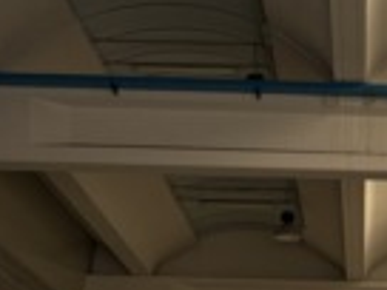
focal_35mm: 130
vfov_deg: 10.7
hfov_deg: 14.6
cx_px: 478
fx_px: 1453
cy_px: 512
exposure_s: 1/400
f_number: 1.6
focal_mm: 5.96
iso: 50
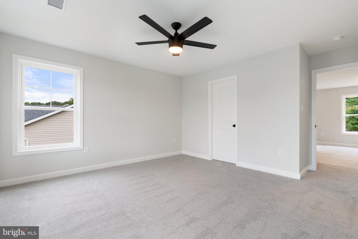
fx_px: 159
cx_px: 179
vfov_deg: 73.8
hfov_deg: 96.7
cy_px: 120
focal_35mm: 16
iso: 640
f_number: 10
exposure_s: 1/20
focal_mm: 16
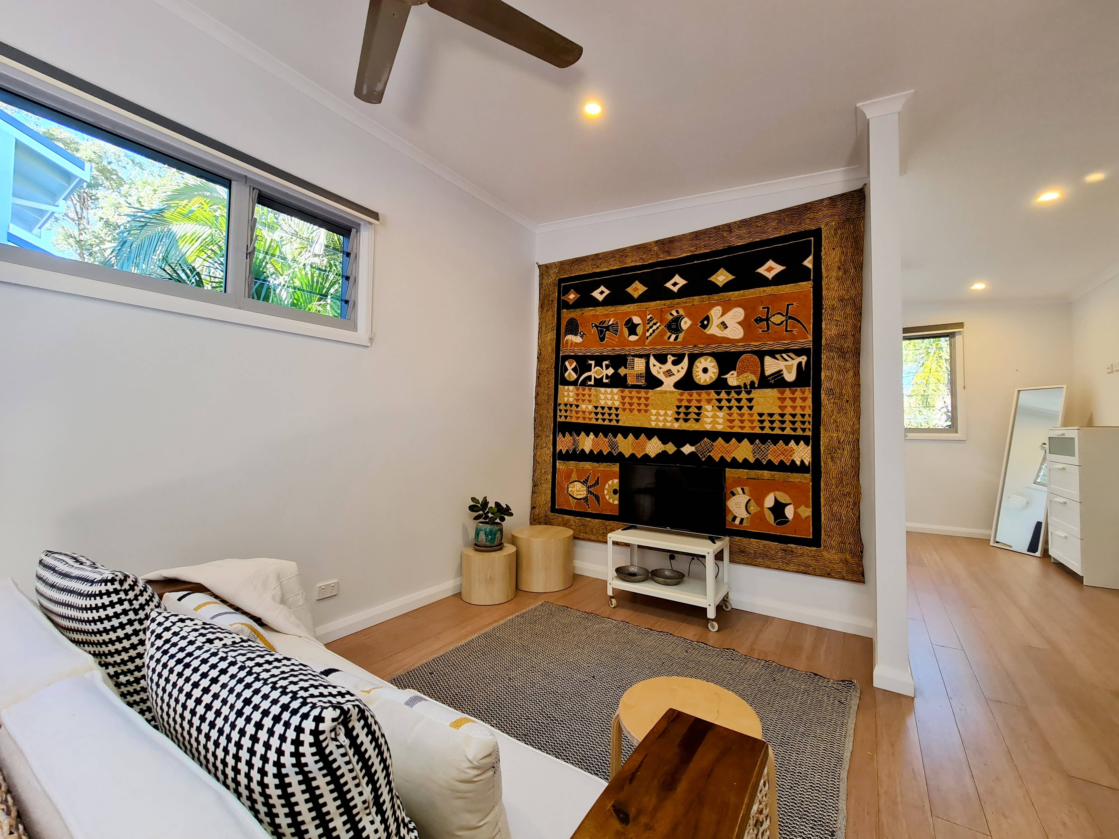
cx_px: 560
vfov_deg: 89.9
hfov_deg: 106.2
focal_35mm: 13
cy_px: 420
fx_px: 420
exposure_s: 1/50
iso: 160
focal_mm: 2.2
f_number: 2.2
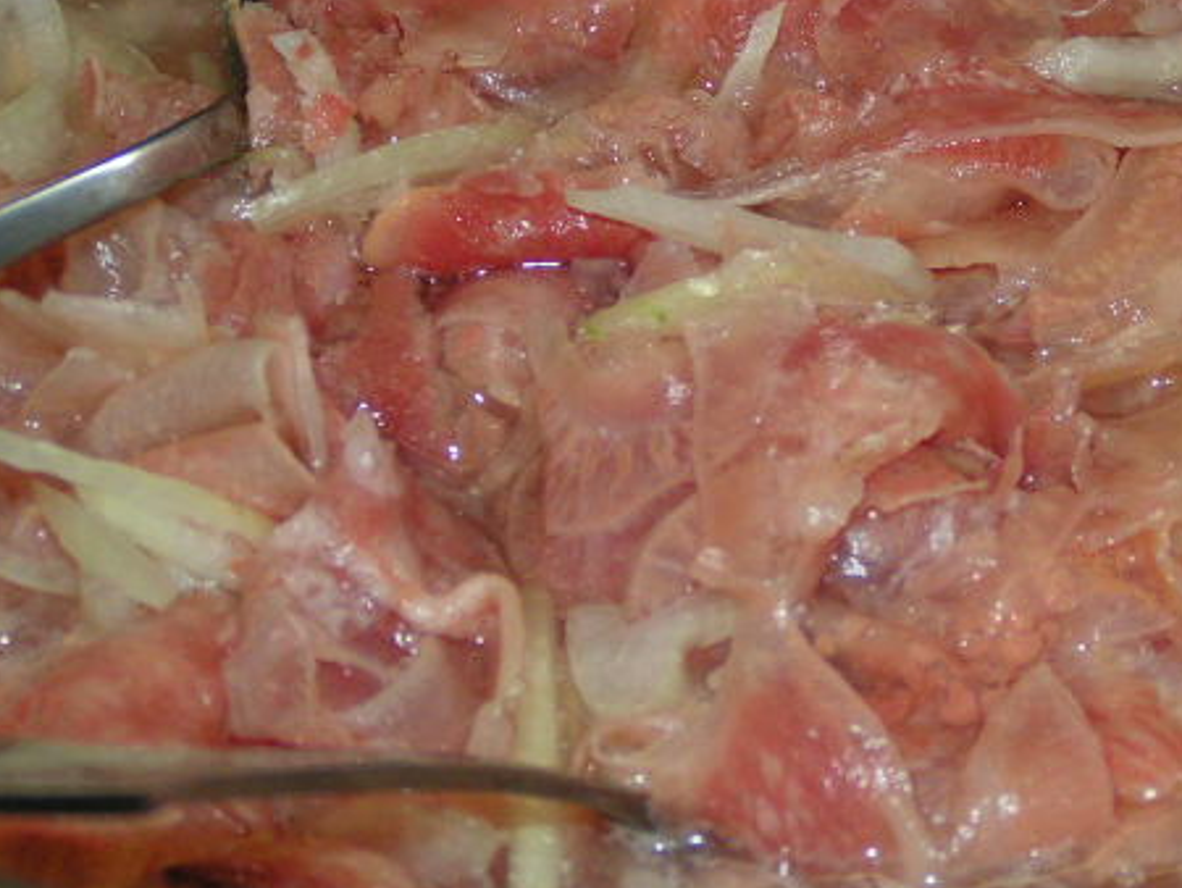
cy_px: 368
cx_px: 777
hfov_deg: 14.6
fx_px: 4612
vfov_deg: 11.0
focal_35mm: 135
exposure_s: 1/100
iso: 200
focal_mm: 14.5
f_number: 3.5
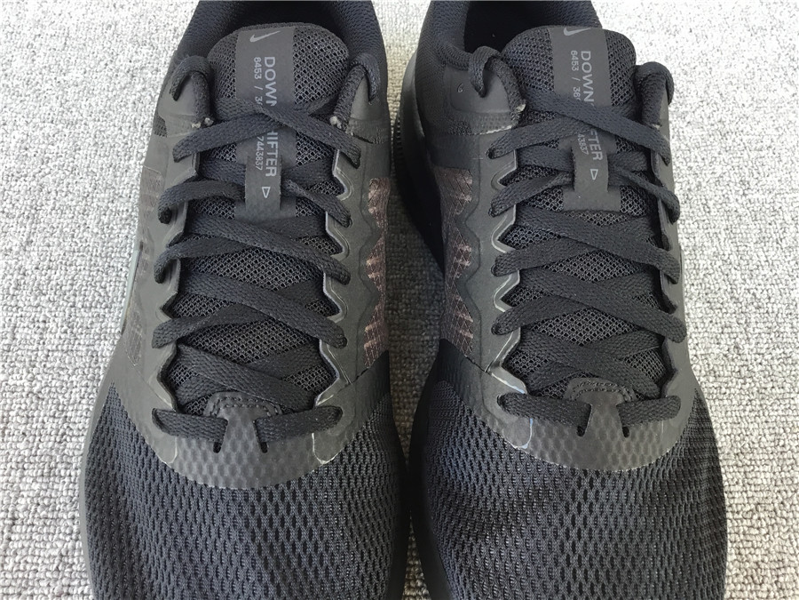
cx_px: 400
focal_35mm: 31
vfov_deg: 45.4
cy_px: 300
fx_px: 716
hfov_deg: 58.4
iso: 32
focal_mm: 3.3
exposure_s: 1/33
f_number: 2.4
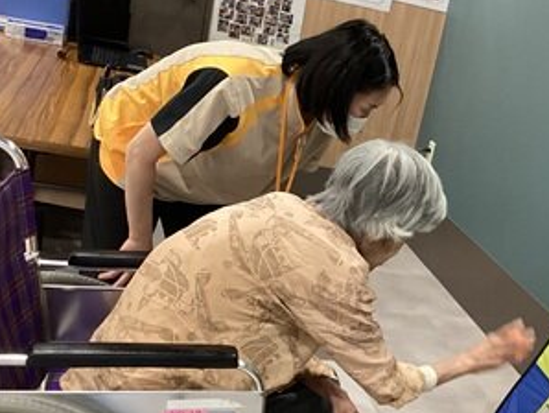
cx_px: 413
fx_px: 825
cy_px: 242
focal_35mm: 52
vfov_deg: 28.0
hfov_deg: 35.9
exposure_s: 1/60
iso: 250
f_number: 2.4
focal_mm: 3.3
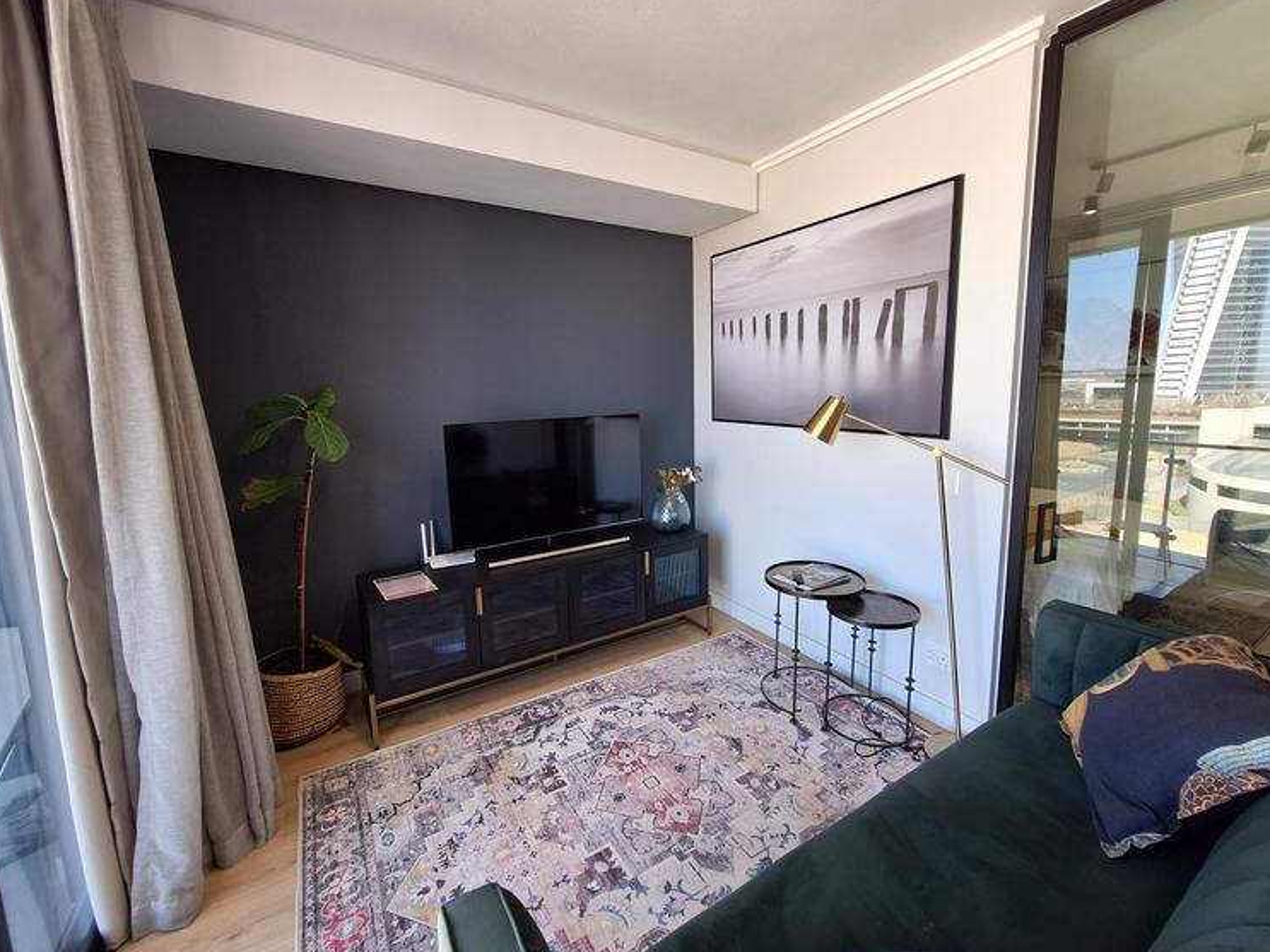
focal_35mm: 14
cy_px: 467
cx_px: 648
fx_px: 514
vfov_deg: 85.6
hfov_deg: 102.1
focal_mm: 1.74
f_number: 2.2
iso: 64
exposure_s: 1/50
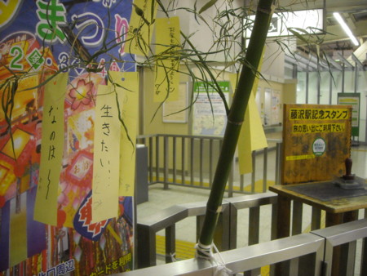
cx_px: 184
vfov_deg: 40.7
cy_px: 138
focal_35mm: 35
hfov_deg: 52.6
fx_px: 371
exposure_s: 1/60
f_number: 2.8
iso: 336
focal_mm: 5.7
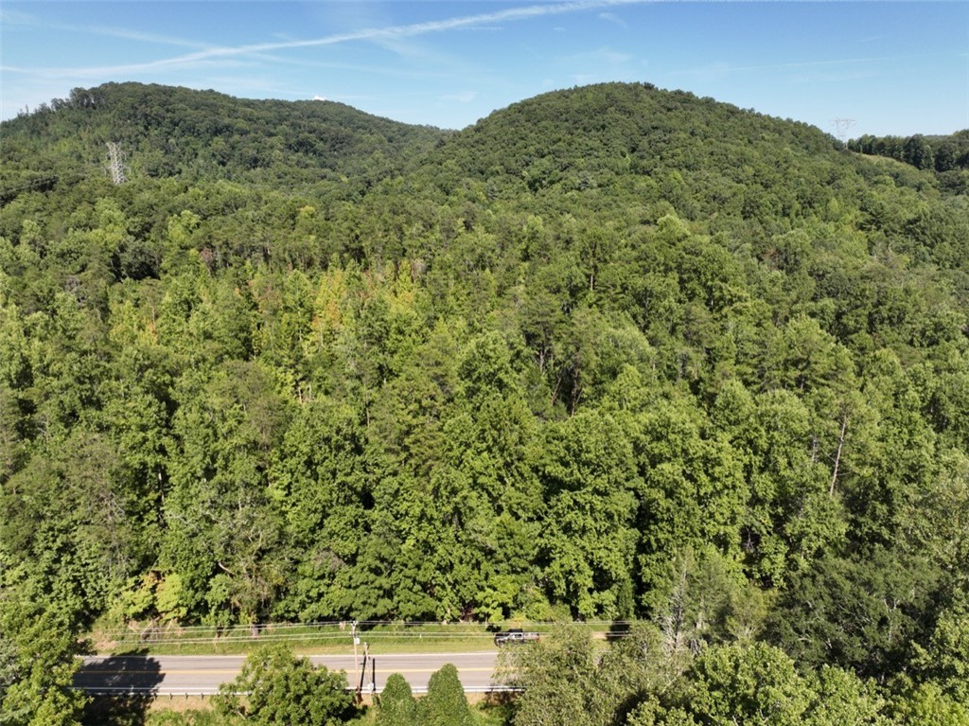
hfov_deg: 71.6
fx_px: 672
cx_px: 484
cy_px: 363
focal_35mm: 24
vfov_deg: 56.8
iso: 100
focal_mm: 12.29
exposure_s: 1/160
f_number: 2.8
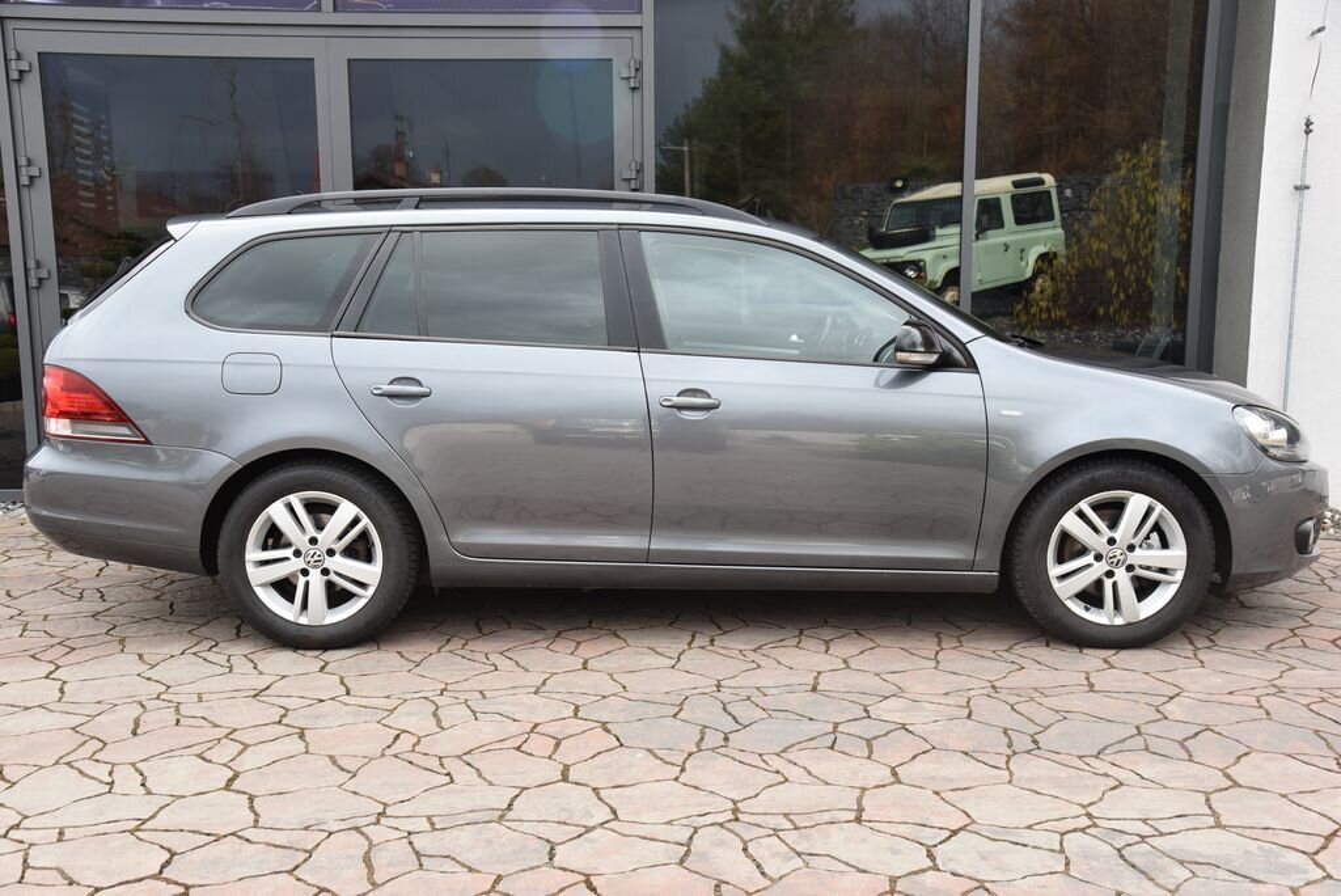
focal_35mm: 38
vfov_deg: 35.1
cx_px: 670
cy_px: 448
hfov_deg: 50.7
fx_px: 1416
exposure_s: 1/160
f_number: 6.3
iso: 500
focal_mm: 38
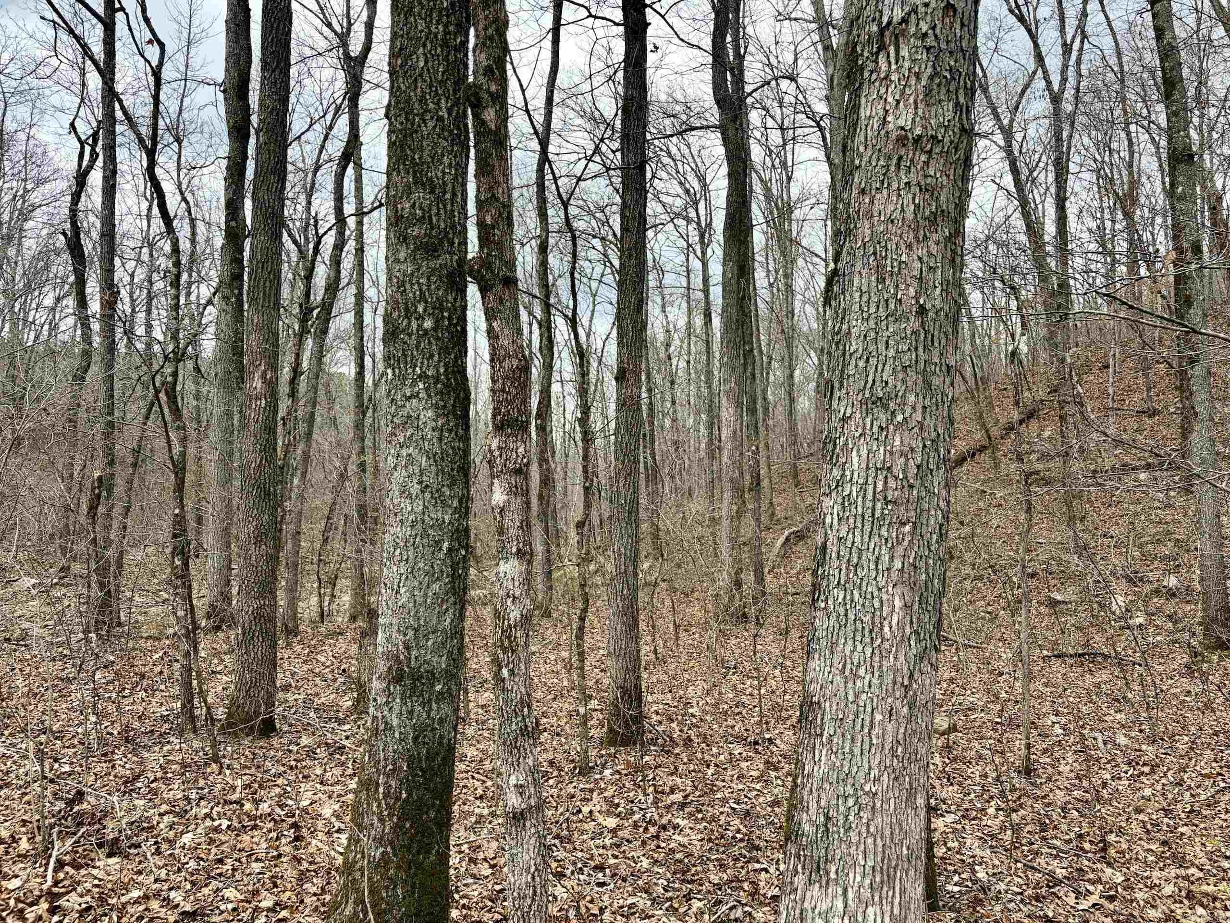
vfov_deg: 53.1
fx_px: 924
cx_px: 615
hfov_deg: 67.3
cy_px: 462
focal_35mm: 26
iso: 64
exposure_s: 1/716
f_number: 1.6
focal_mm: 5.96
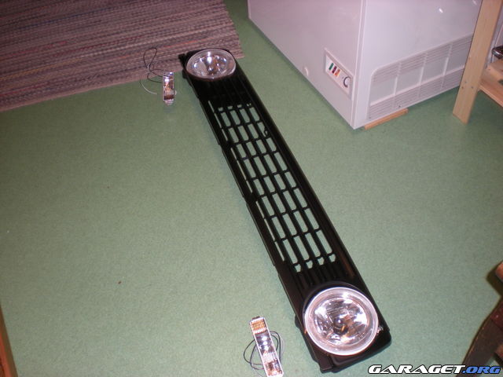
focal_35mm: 38
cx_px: 252
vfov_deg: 37.7
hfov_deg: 49.0
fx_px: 552
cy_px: 188
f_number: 3.1
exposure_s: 1/60
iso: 124
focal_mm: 6.3
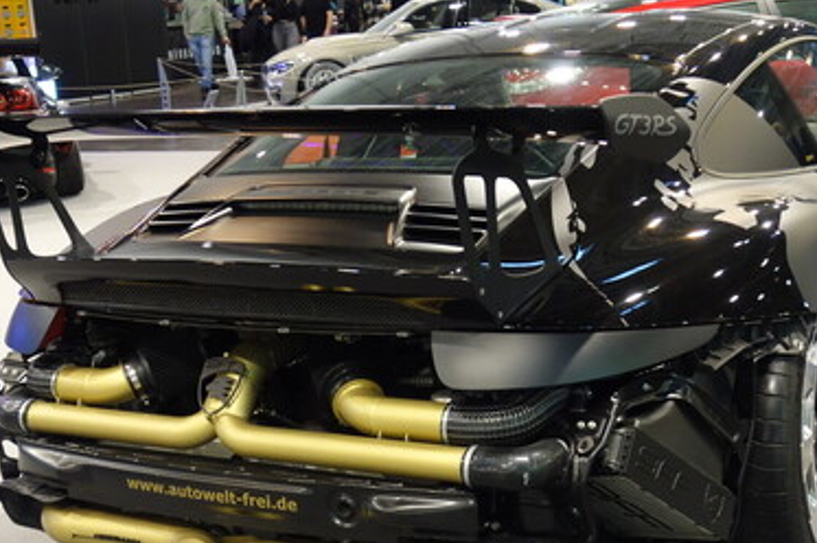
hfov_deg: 30.5
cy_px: 383
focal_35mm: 66
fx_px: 1496
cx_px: 458
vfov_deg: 20.5
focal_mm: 15.1
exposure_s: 1/50
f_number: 2.8
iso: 800
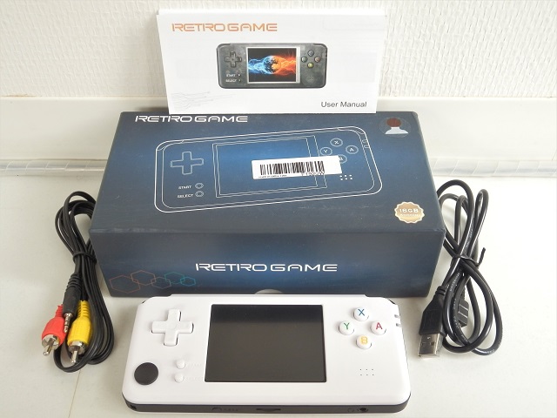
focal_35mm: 37
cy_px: 209
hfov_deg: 50.1
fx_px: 595
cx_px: 278
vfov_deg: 38.7
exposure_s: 1/20
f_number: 3.9
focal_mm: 6.7
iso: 200
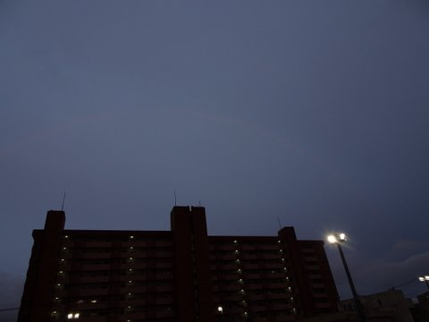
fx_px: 297
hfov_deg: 71.6
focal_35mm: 24
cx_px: 214
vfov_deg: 56.8
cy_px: 161
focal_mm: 4.1
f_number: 3.5
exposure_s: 1/25
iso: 80
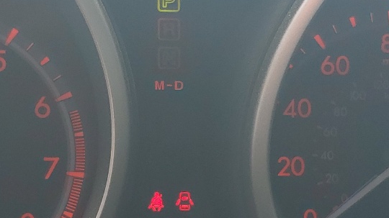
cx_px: 184
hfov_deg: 25.3
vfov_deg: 14.3
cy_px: 178
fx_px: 866
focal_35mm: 84
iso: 50
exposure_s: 1/400
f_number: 1.5
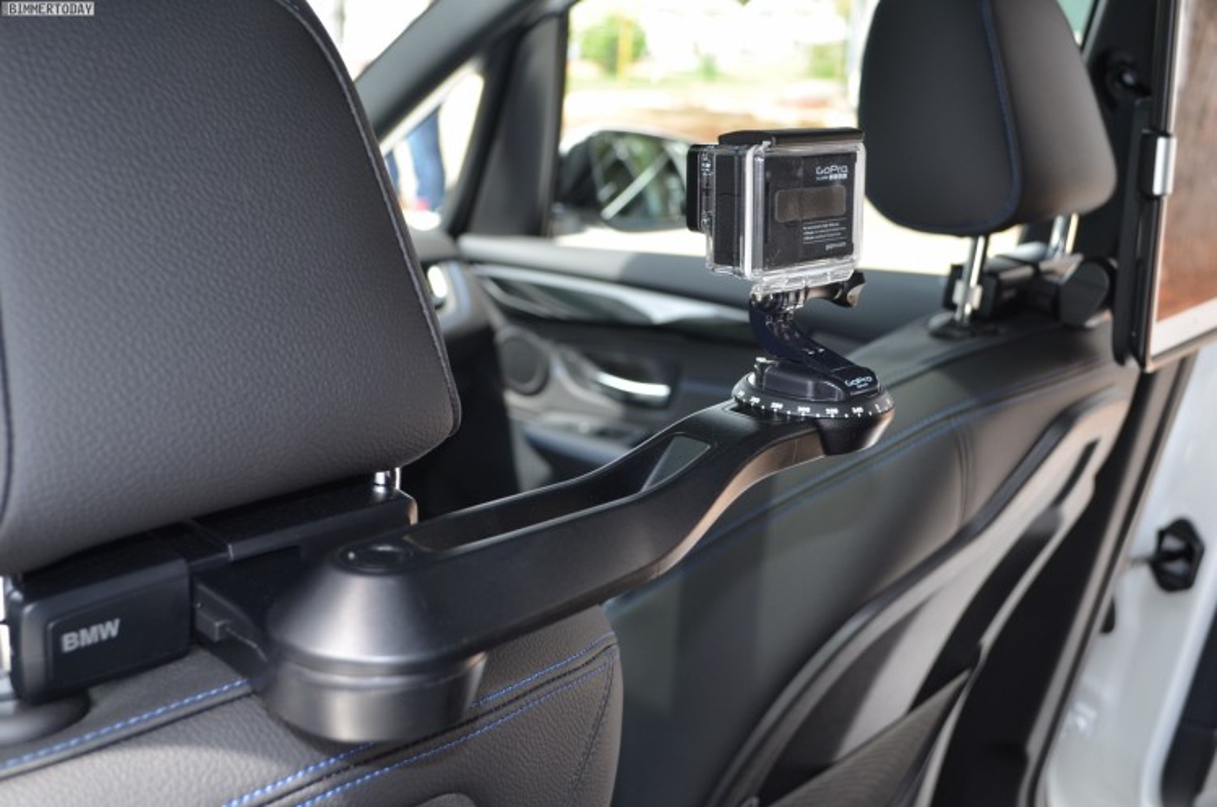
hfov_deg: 46.5
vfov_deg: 31.8
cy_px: 404
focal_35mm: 42
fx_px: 1417
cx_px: 608
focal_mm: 28
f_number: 4.5
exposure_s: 1/125
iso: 200
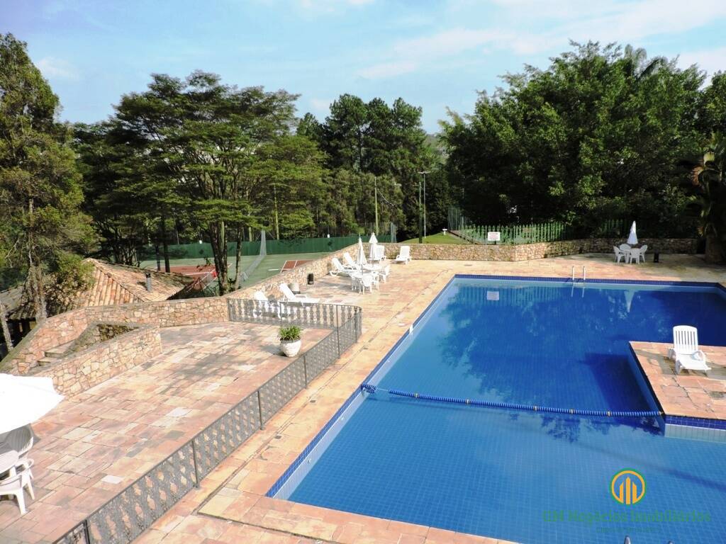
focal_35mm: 24
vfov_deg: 56.8
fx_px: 503
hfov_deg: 71.6
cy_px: 272
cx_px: 363
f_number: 3
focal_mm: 4.3
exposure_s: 1/1000
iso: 100
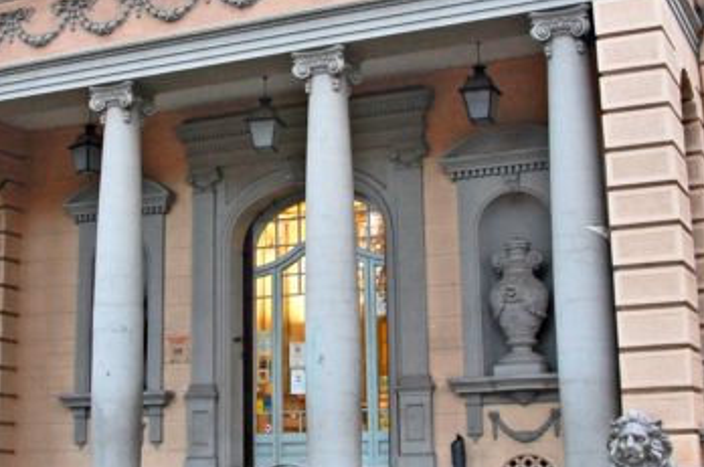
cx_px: 273
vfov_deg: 21.7
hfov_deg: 32.3
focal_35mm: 62
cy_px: 136
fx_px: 1211
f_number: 3.5
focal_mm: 18
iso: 400
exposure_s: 1/15
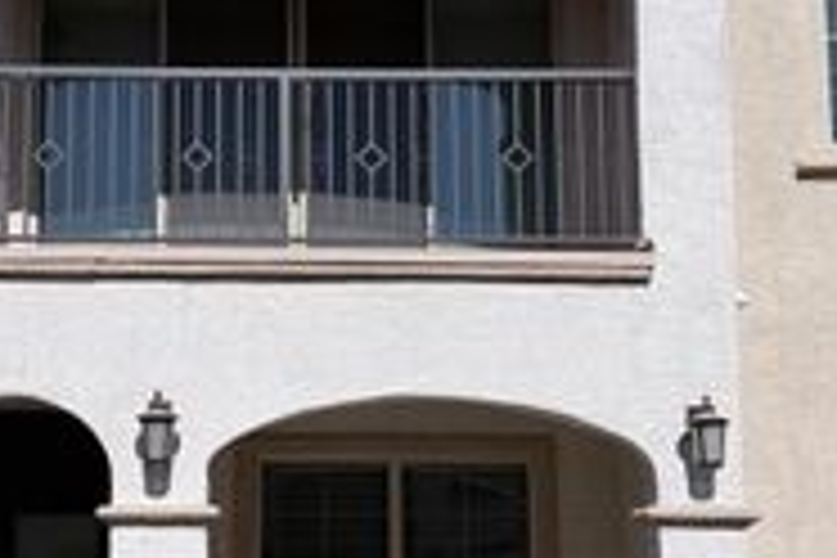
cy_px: 326
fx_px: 1558
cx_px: 320
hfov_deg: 30.0
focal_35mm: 67
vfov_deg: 20.3
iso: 80
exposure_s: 1/14286
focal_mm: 6.76
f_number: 1.78
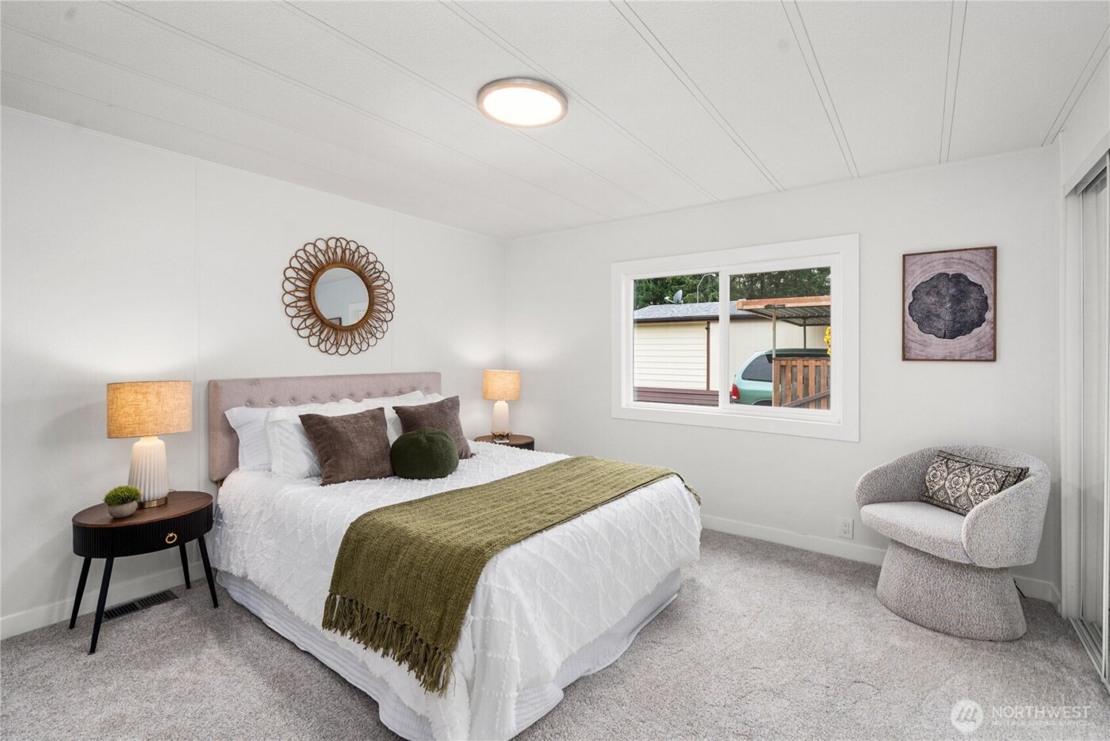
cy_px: 370
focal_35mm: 15
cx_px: 555
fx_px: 463
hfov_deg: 100.4
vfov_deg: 77.4
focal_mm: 15
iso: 80
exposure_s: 1/80
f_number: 7.1
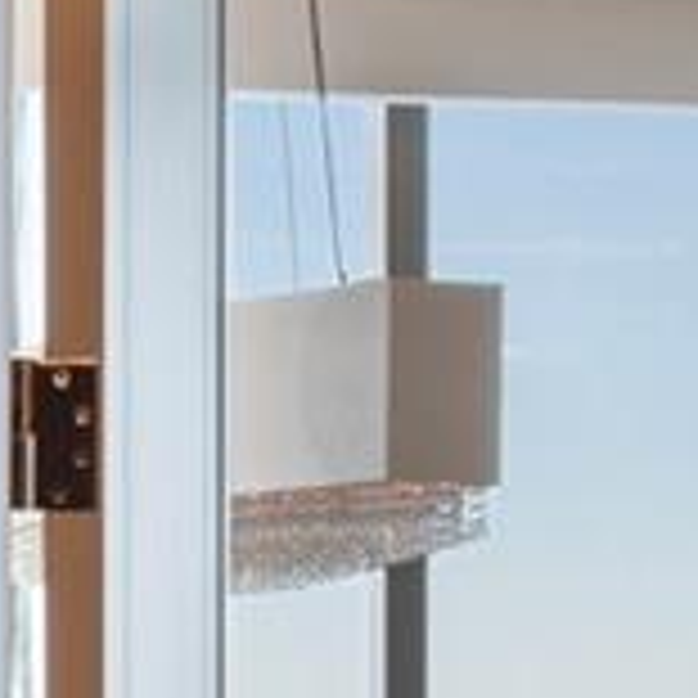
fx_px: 6000
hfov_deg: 6.6
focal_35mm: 263
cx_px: -284
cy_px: 898
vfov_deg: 6.6
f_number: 9
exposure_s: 1/3
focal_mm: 20
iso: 125
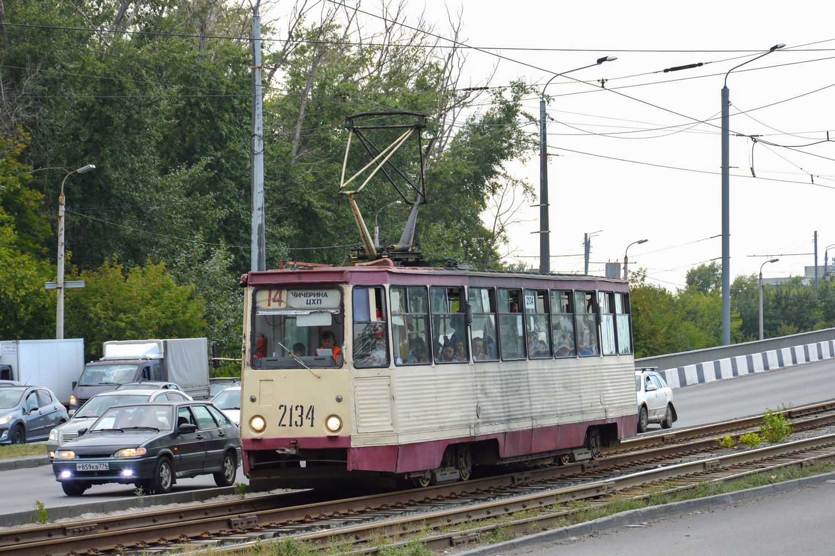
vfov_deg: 11.4
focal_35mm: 120
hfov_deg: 17.1
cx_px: 418
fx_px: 2783
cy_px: 278
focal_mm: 80
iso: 400
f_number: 7.1
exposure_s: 1/400
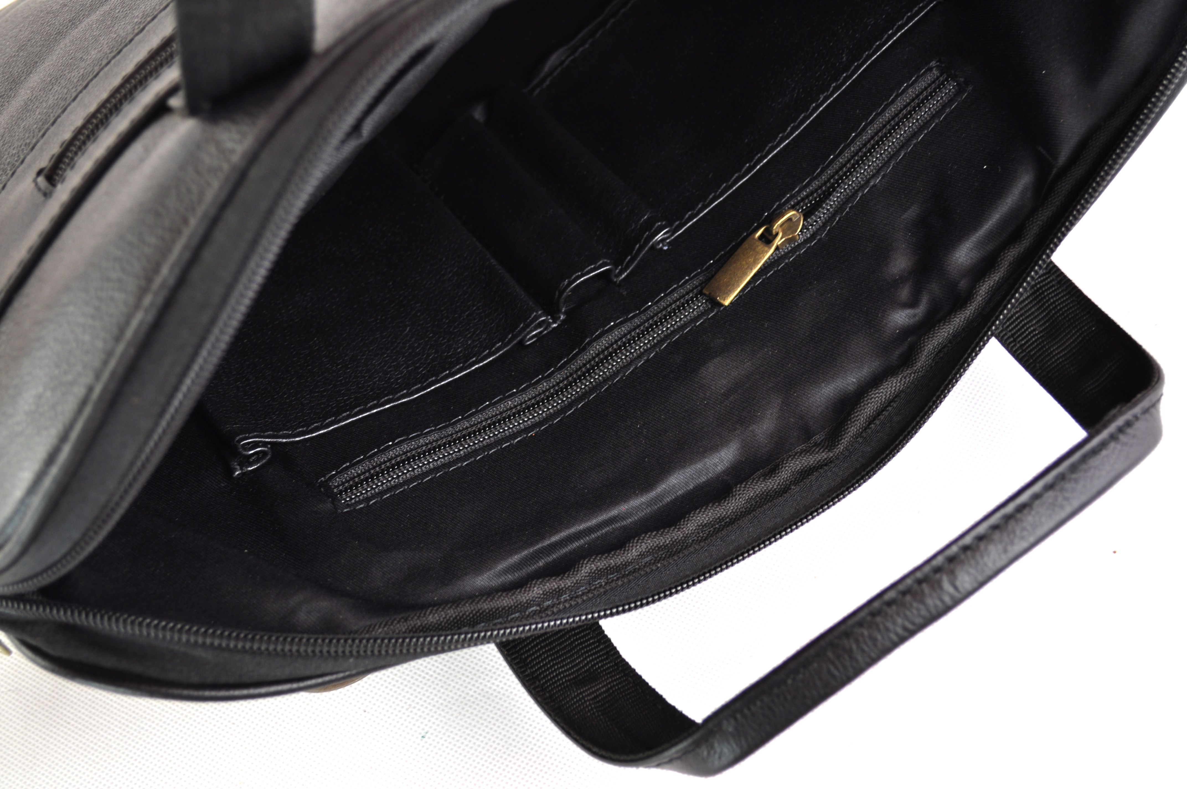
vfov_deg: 26.4
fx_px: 1680
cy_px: 394
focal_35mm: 51
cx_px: 594
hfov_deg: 38.9
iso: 125
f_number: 5.6
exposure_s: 1/25
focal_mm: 34
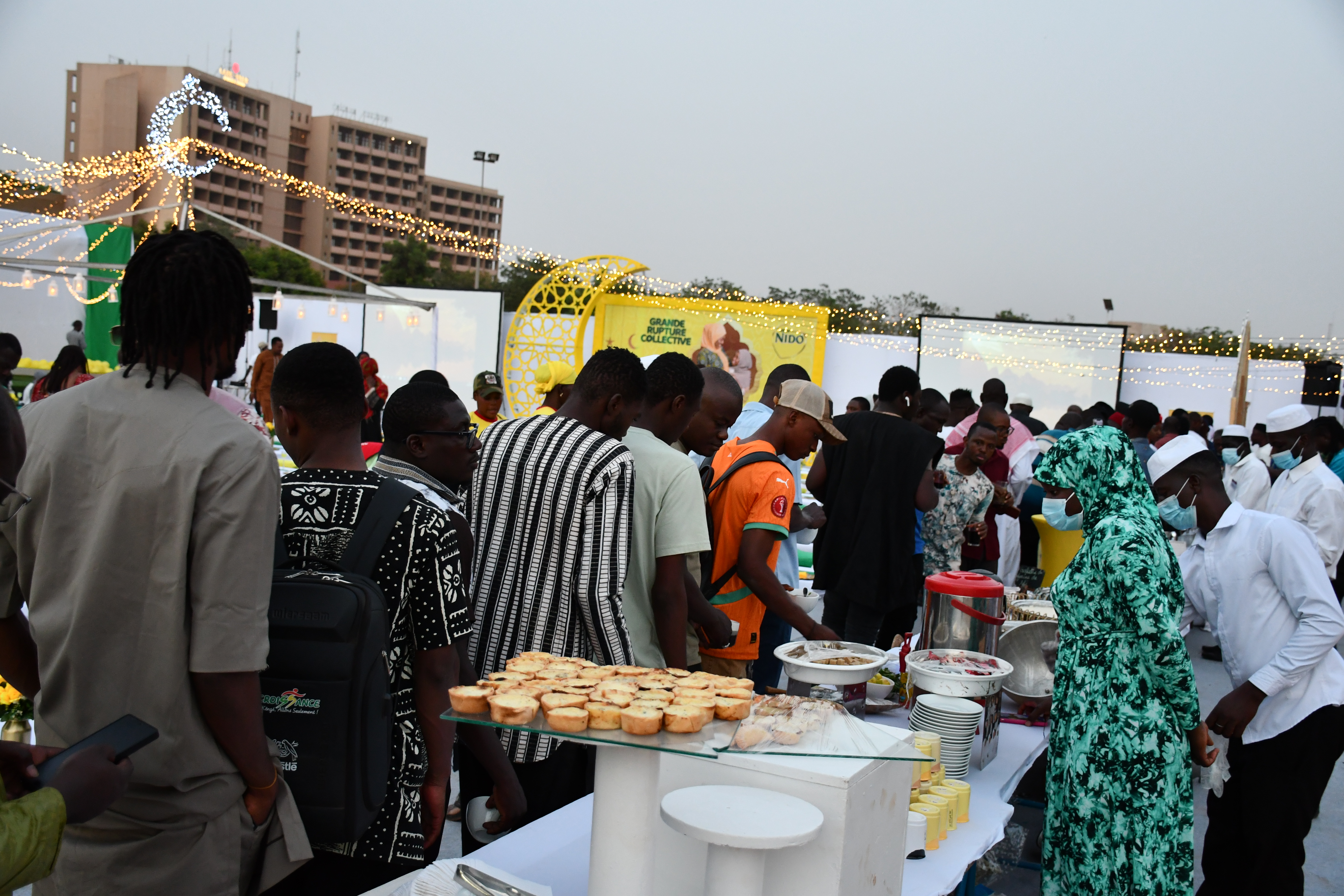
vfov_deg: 34.2
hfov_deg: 49.6
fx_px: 1456
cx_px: 672
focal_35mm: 39
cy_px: 448
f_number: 3.8
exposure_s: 1/125
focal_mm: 26
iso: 1400
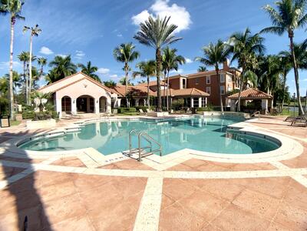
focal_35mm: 26
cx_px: 154
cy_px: 116
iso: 25
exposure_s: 1/3521
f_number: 1.8
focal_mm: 4.25
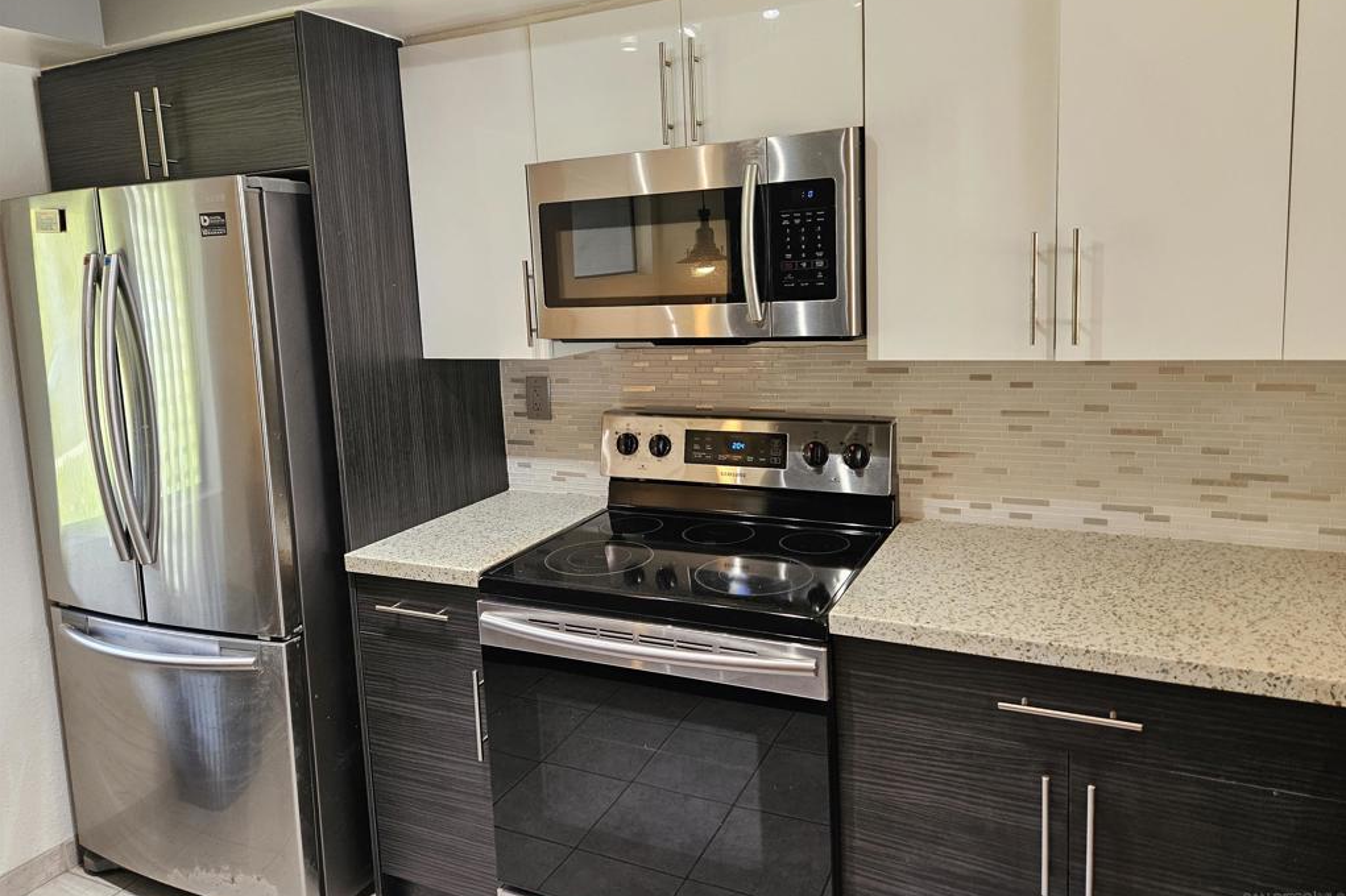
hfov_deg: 73.8
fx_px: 897
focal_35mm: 24
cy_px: 402
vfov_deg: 53.0
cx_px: 674
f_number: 1.8
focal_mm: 5.4
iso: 320
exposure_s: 1/120
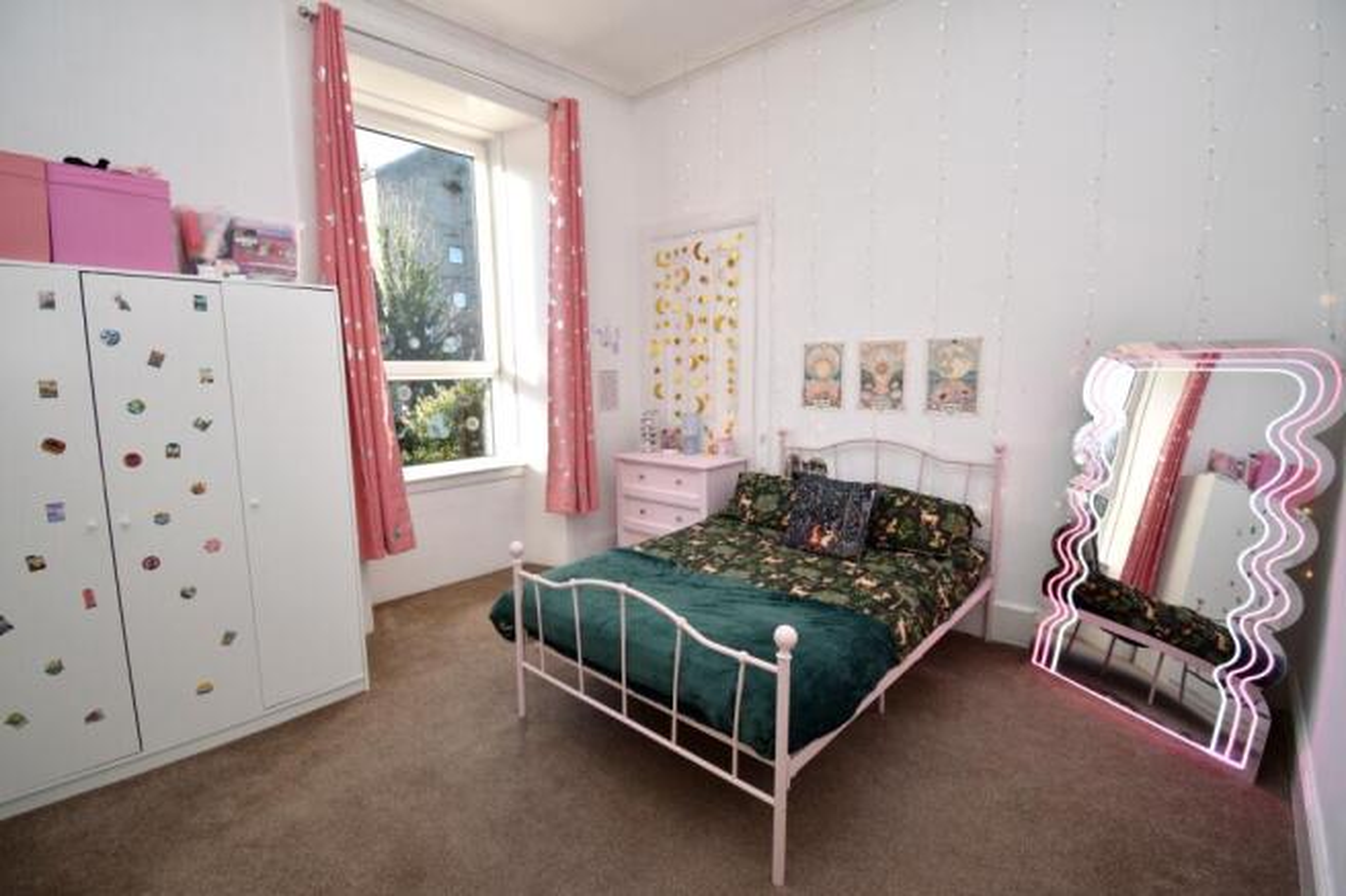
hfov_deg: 100.4
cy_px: 448
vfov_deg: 77.3
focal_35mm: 15
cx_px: 673
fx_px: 561
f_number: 5
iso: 100
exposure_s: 1/100
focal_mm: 10
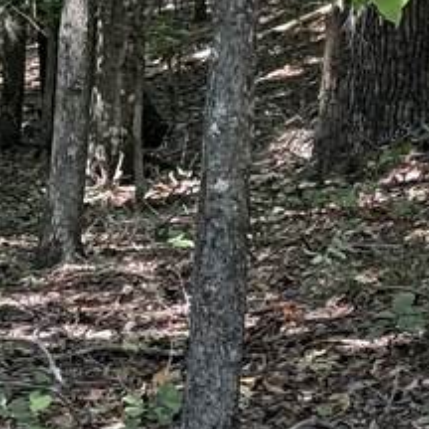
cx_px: 983
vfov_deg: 6.9
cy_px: -260
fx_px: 3519
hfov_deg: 6.7
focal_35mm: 251
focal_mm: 6.76
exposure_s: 1/234
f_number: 1.78
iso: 100
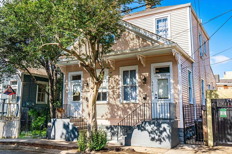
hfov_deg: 54.4
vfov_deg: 37.8
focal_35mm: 35
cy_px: 76
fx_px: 225
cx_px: 126
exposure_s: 1/500
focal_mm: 30
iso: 50
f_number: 8
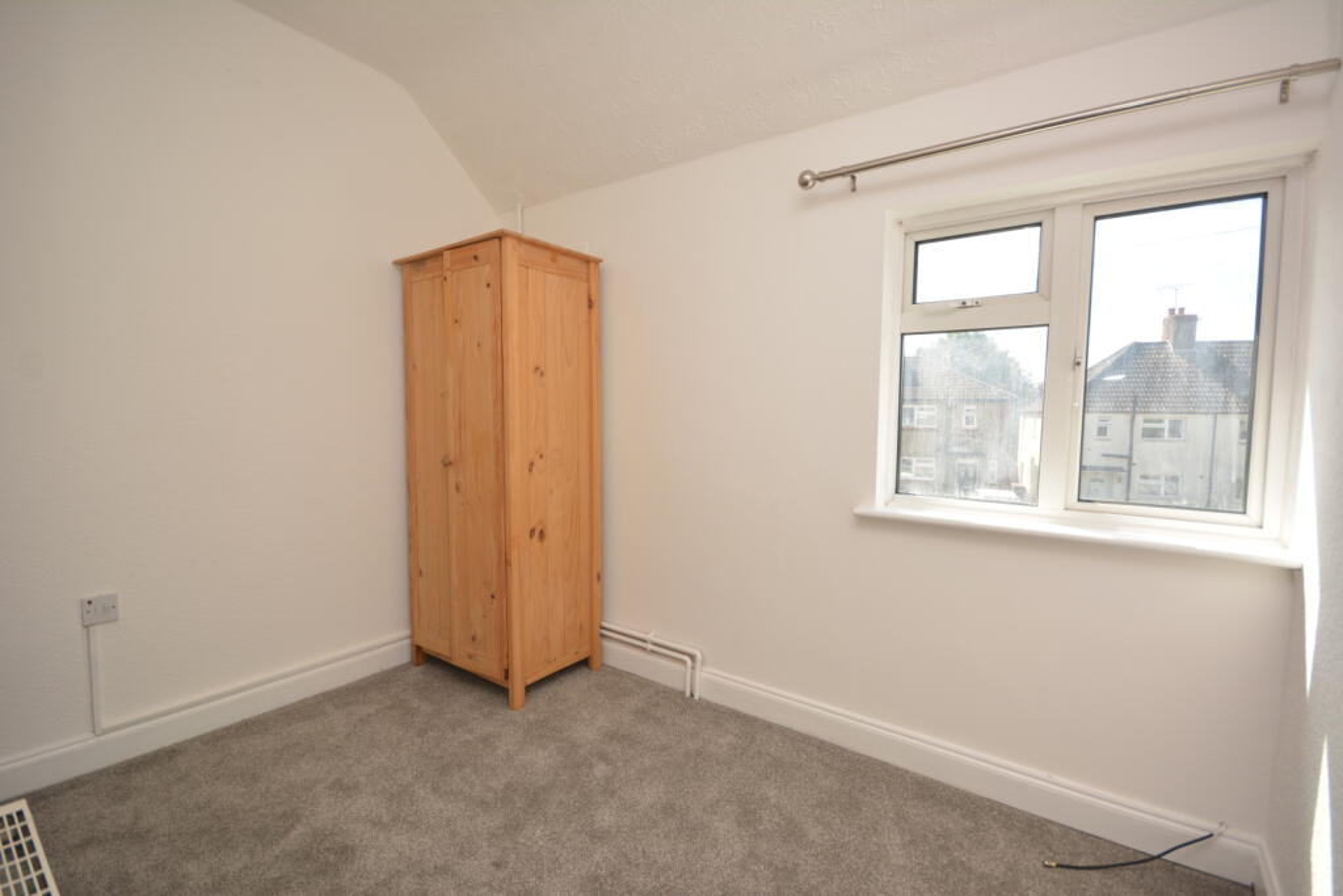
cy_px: 448
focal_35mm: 15
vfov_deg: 77.3
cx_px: 672
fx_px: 560
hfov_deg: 100.4
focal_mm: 10
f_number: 5.6
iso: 140
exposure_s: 1/125
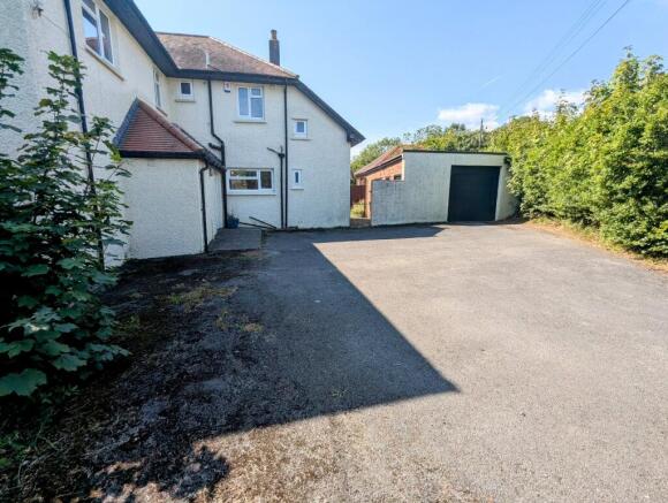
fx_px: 309
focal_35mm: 16
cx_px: 334
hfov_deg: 94.4
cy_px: 252
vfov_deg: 78.3
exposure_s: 1/1368
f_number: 2.2
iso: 49
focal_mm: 2.35
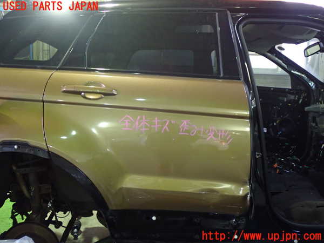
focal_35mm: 36
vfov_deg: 39.7
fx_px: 337
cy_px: 122
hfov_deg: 51.4
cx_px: 162
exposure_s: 1/20
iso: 800
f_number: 2.5
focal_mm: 6.37
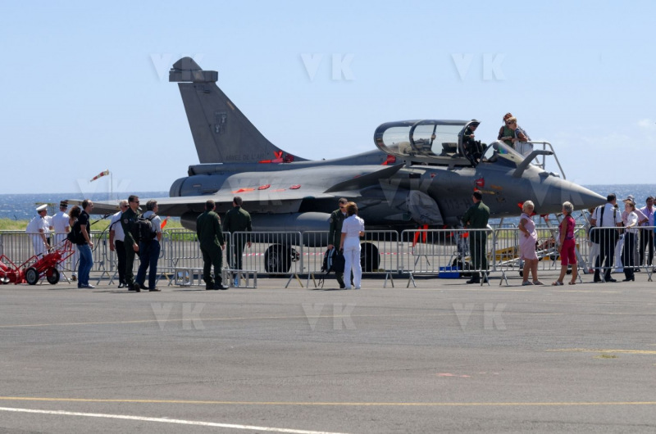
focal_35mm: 165
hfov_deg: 12.5
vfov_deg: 8.3
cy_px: 217
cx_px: 328
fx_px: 3001
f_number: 8
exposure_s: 1/640
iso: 100
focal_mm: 110
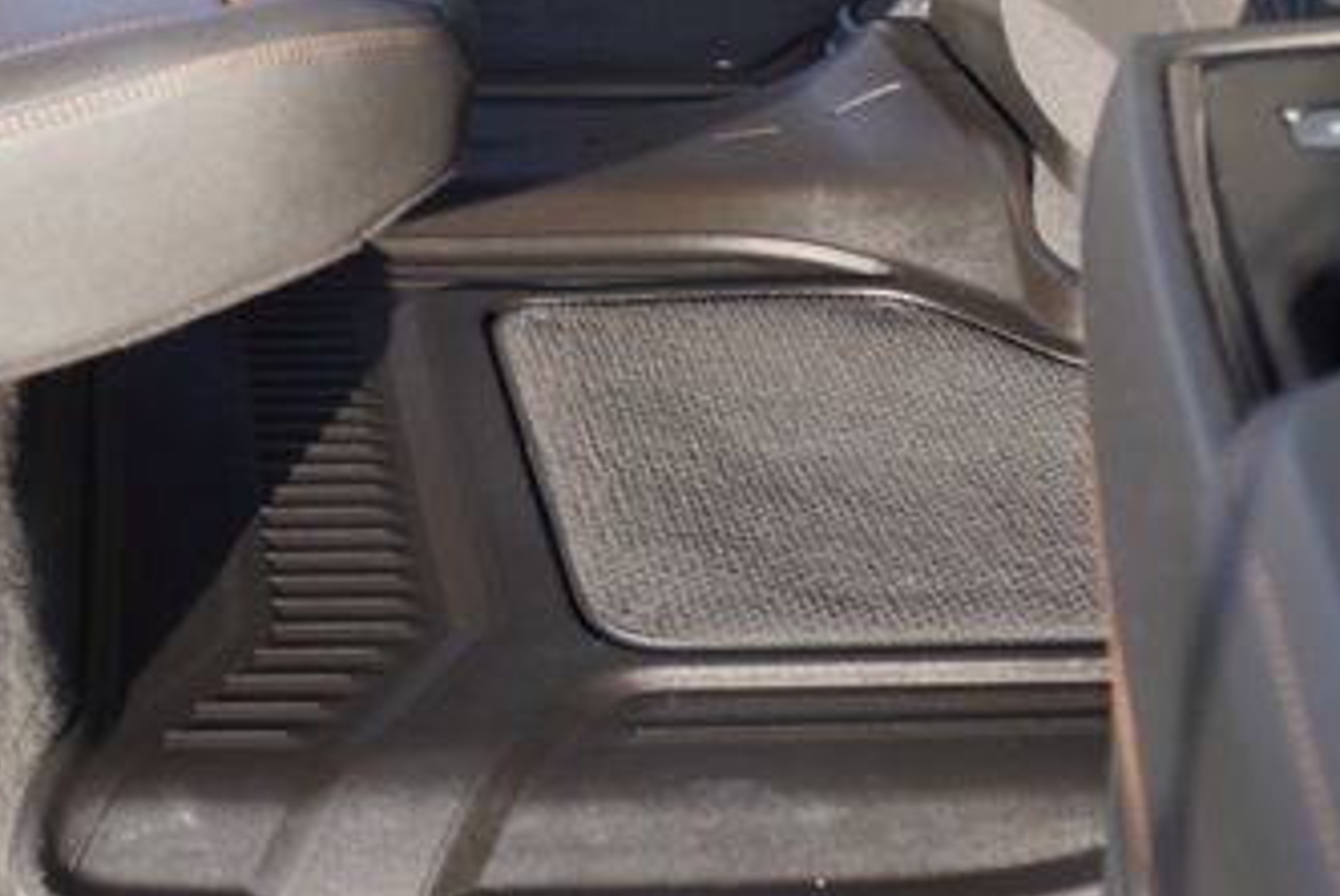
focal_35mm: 74
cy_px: -460
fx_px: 2757
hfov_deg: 26.4
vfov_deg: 16.7
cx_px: 125
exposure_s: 1/100
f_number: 5
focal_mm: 16
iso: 100
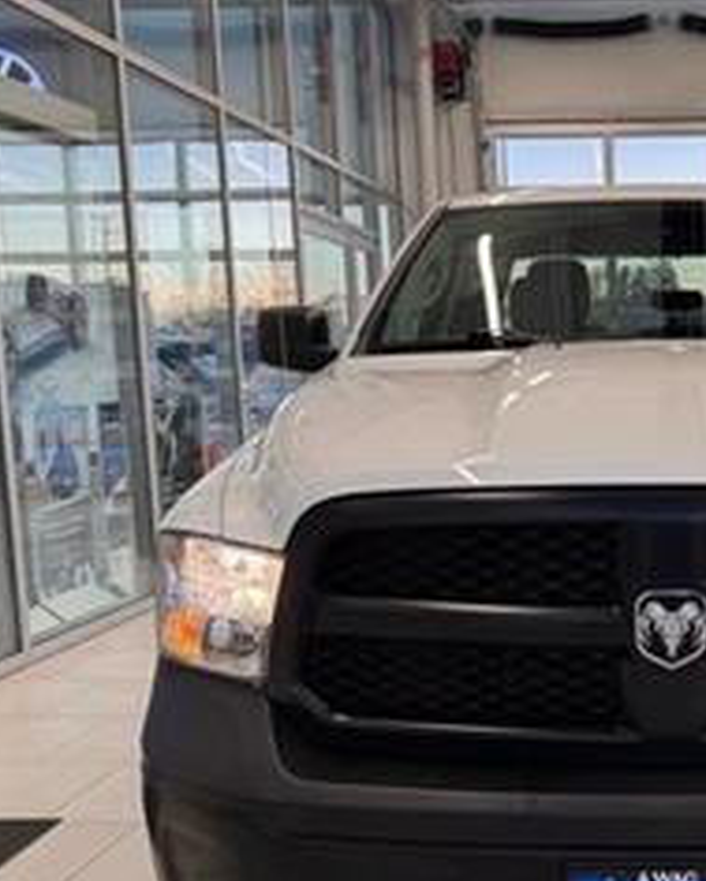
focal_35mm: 50
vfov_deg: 37.1
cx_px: 672
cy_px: 552
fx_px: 1305
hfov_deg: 28.7
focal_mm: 6.76
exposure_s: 1/120
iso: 64
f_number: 1.78
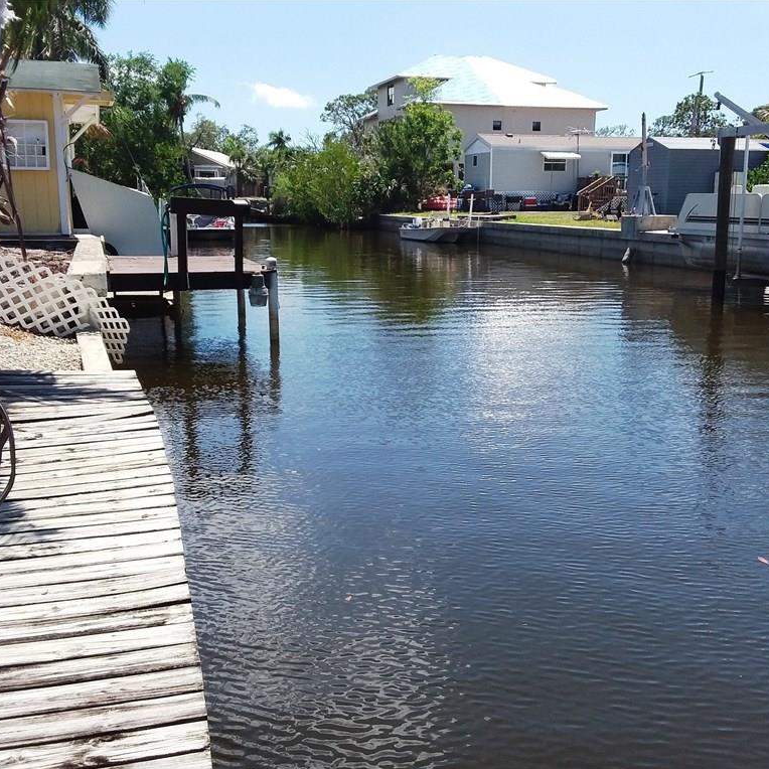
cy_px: 384
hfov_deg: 51.0
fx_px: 804
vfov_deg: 51.1
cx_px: 428
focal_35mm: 32
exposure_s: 1/1381
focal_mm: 2.91
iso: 40
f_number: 1.9
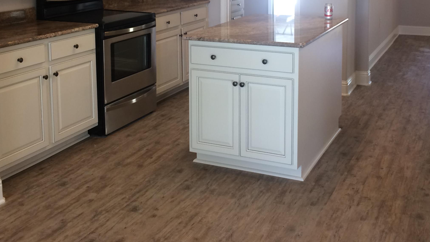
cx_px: 234
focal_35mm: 47
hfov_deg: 43.7
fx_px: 536
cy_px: 15
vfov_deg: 24.5
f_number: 2.2
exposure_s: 1/30
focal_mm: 4.15
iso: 40
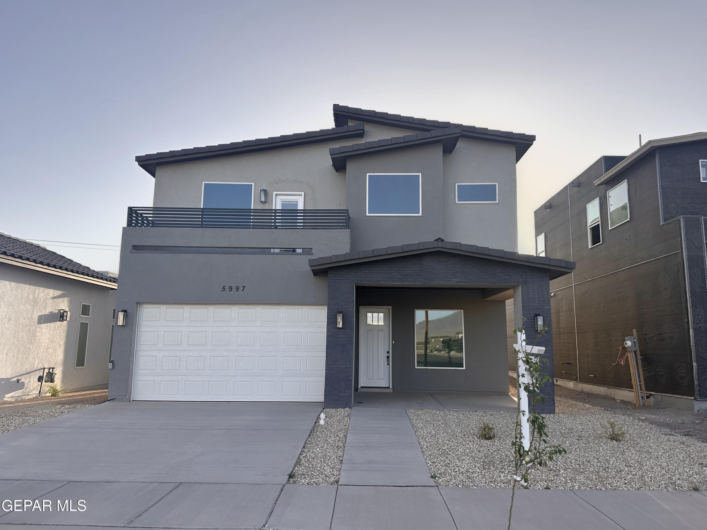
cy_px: 265
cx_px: 354
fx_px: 490
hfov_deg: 71.6
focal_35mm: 24
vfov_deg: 56.8
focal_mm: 6.86
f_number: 1.78
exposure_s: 1/2469
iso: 80
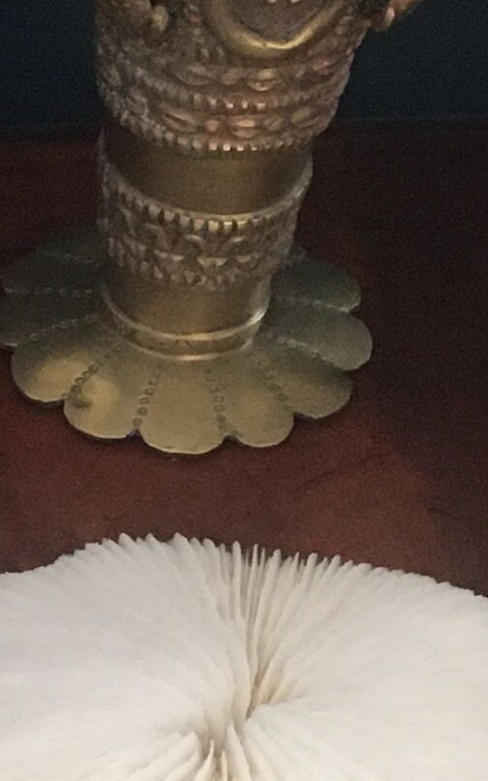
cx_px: -52
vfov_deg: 13.7
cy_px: 467
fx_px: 3257
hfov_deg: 8.5
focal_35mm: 153
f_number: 2.2
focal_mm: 4.15
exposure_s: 1/17
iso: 200
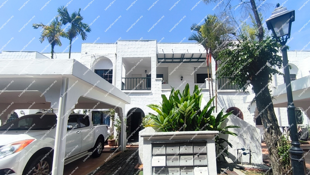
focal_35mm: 17
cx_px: 156
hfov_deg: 95.9
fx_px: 140
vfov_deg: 63.9
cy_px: 91
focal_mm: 1.65
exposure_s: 1/2179
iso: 50
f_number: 2.2
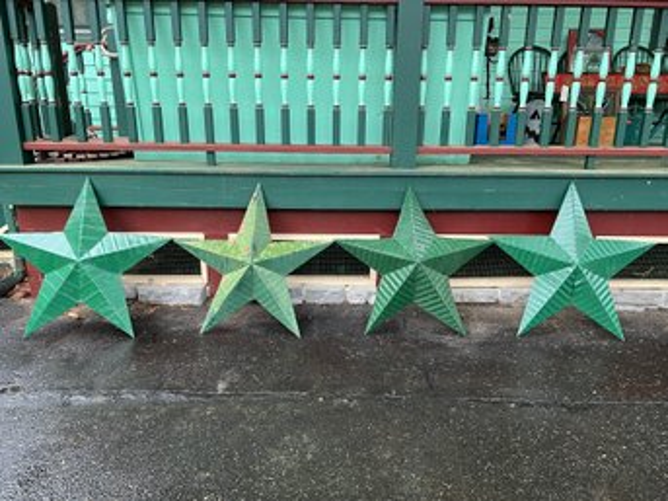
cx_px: 334
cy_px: 250
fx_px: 502
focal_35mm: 26
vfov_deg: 53.0
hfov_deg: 67.3
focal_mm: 5.7
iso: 125
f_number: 1.5
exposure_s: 1/83
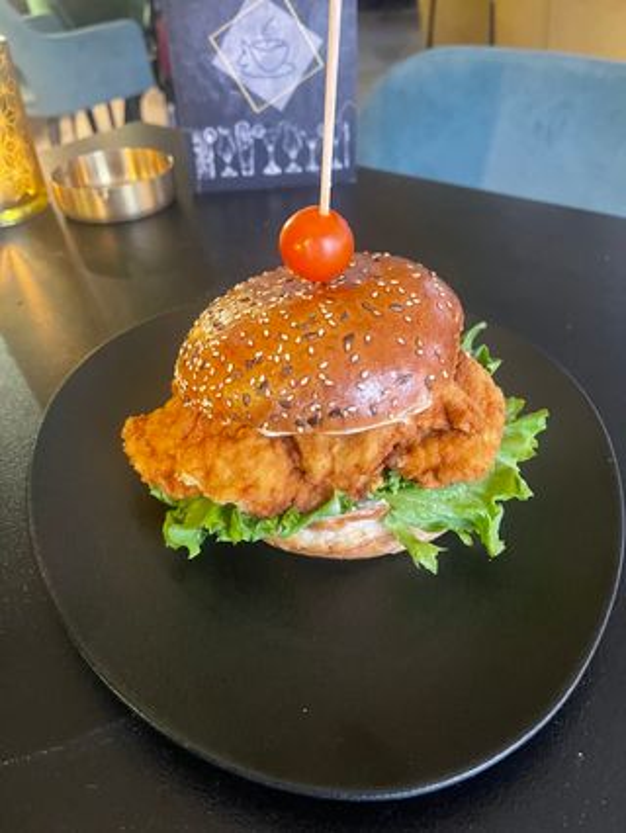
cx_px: 313
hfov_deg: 53.1
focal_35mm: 26
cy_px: 416
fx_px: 626
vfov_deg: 67.3
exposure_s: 1/25
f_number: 1.6
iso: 640
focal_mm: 5.1
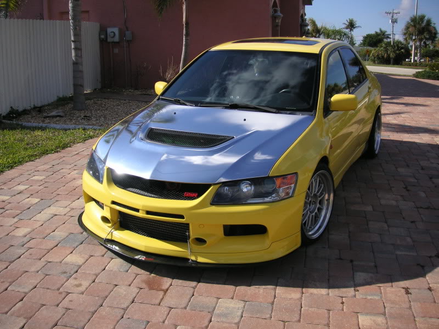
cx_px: 220
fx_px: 469
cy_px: 164
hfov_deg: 50.1
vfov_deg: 38.7
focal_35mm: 37
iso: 50
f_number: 6.7
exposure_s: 1/180
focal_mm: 6.1
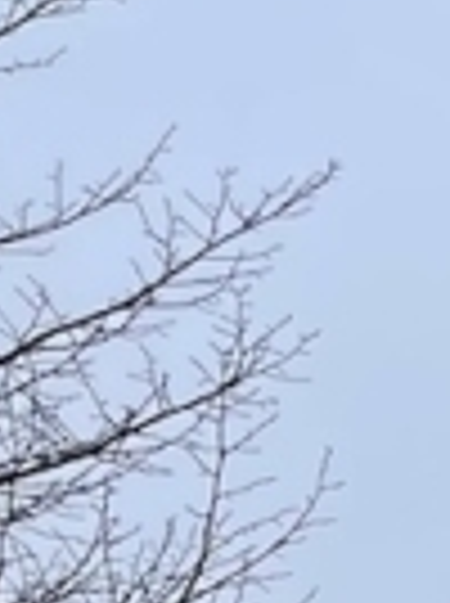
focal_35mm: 200
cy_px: 1760
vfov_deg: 8.4
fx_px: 3478
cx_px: 1510
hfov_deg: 6.5
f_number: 1.6
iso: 32
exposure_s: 1/2132
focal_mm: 4.2
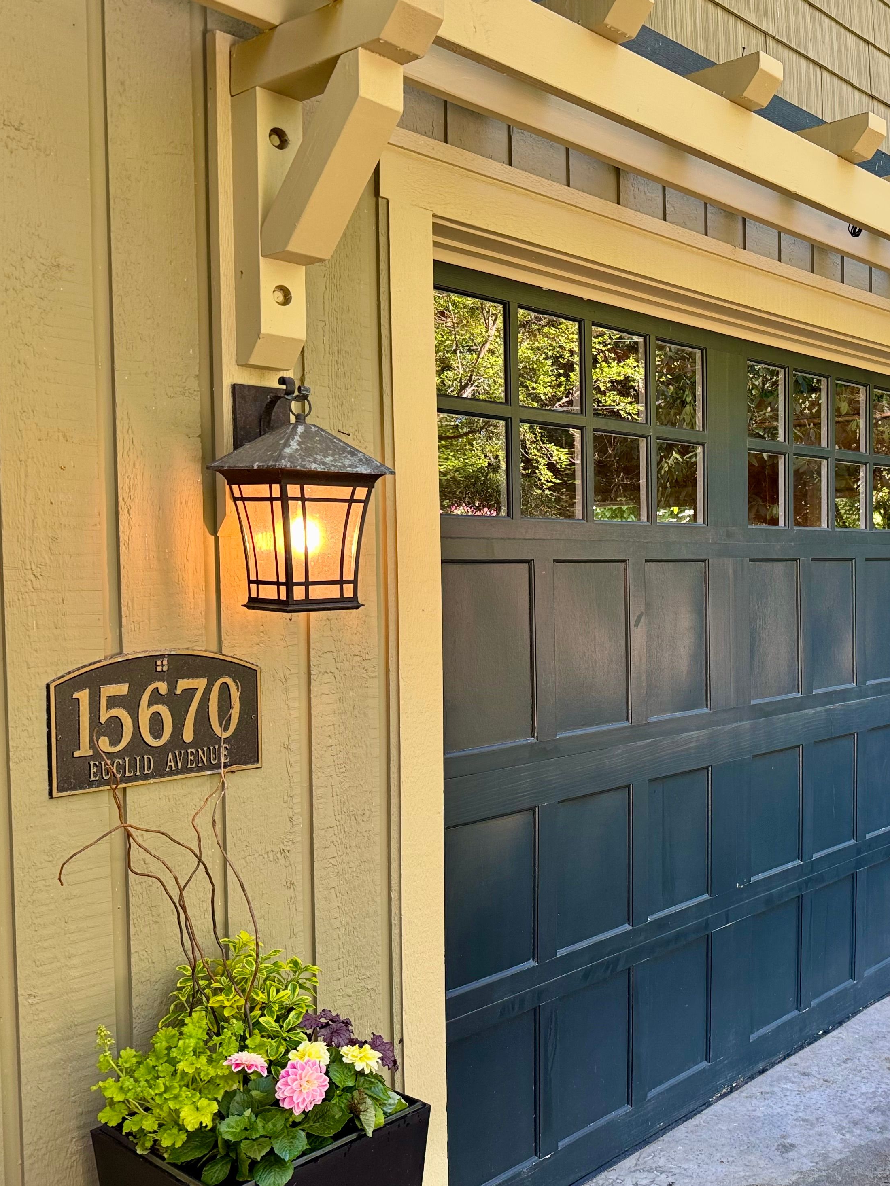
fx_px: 1131
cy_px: 599
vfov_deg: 55.4
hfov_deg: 40.6
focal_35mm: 33
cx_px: 749
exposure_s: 1/121
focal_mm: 6.76
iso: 125
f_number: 1.78
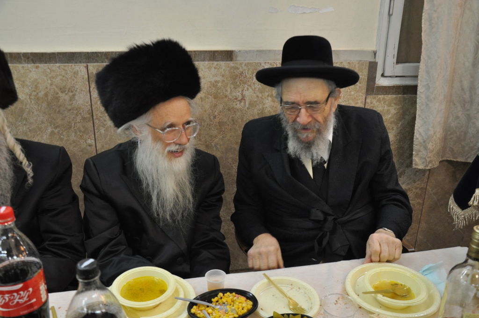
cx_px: 240
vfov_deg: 41.6
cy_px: 159
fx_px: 419
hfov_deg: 59.6
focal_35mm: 32
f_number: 5.6
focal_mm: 21
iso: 800
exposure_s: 1/60
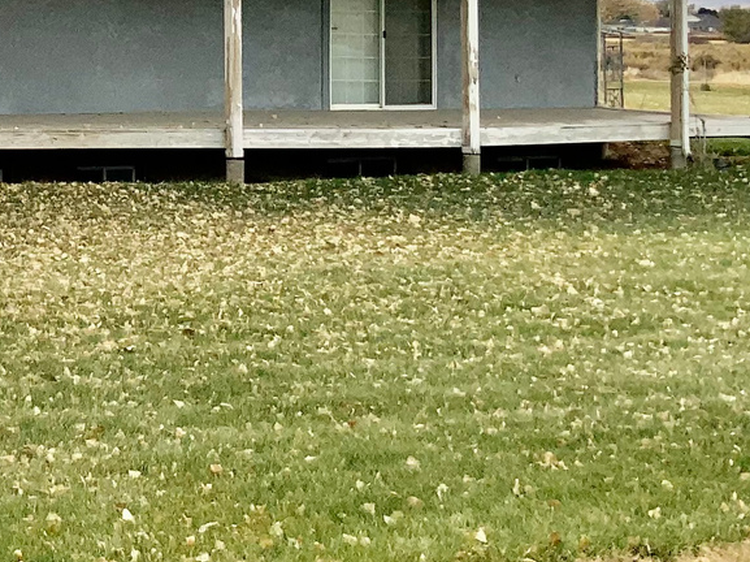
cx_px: -227
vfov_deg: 14.1
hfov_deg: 17.8
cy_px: -21
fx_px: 2230
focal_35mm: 103
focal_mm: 3
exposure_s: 1/1984
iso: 16
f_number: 1.8
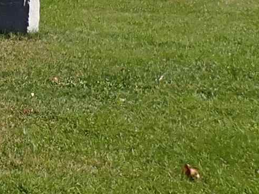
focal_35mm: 158
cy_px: -154
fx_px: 1183
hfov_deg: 10.7
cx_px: -360
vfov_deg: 9.0
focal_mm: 4.5
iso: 100
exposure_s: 1/200
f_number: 8
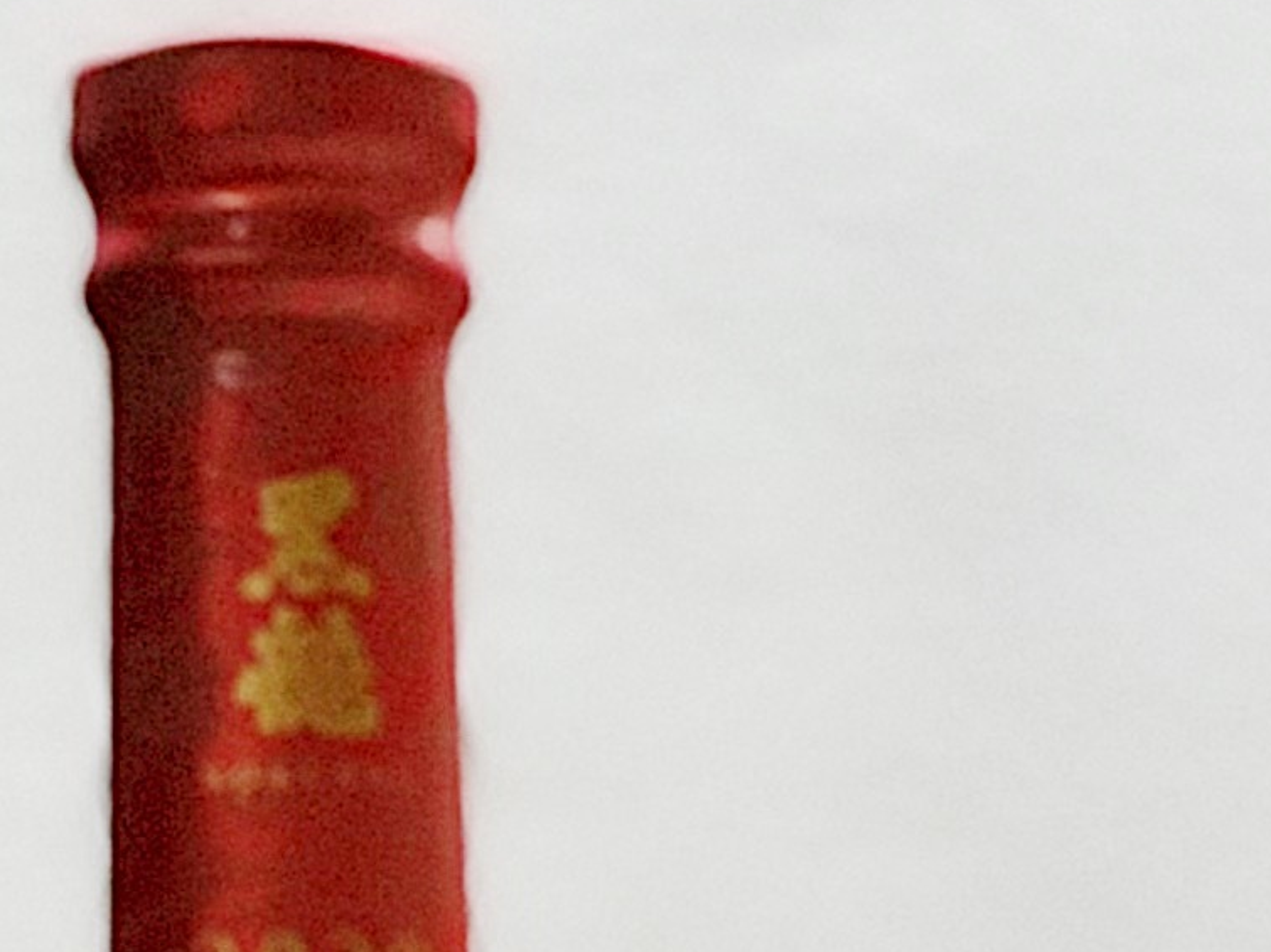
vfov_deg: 3.6
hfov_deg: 4.8
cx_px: -420
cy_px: 1821
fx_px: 15123
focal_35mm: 412
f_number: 2.8
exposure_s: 1/100
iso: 160
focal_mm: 9
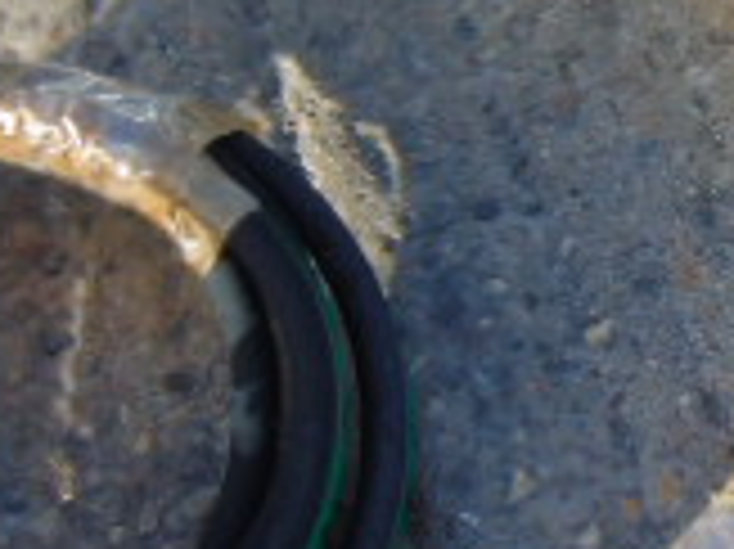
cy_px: 104
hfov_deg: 16.2
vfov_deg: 12.5
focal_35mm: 118
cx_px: 806
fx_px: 2500
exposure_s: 1/500
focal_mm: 5.4
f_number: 3.1
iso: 80
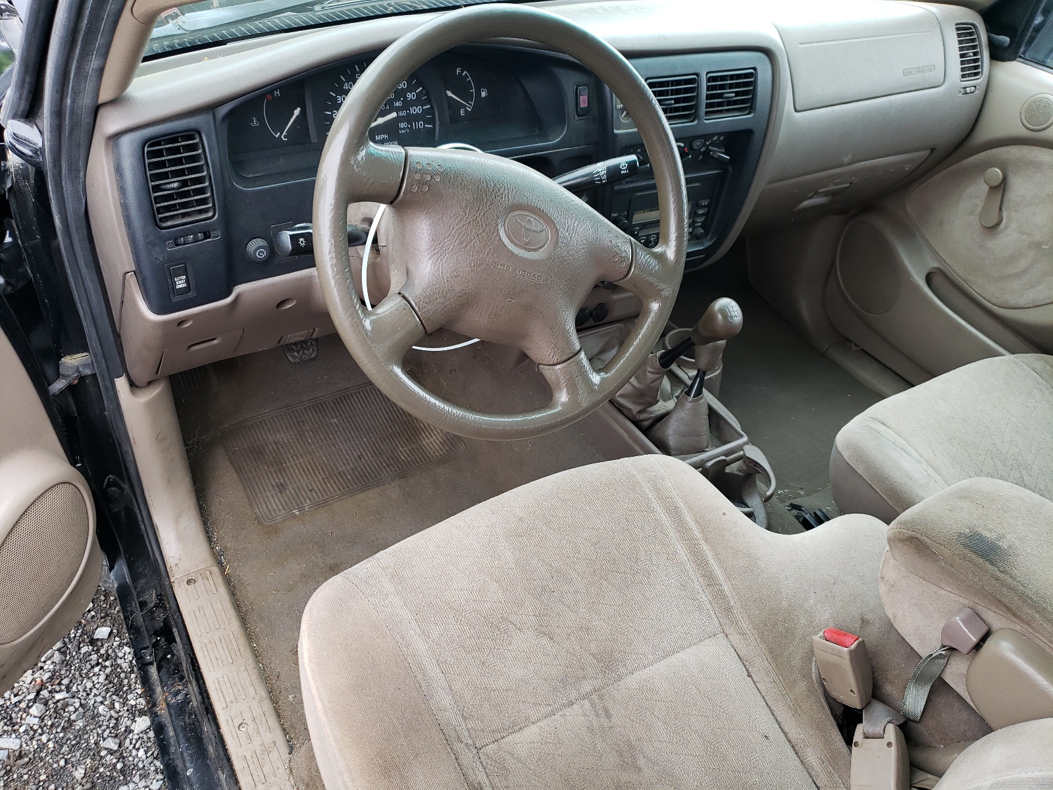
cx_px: 526
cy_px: 395
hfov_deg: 67.3
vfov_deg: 53.1
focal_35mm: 26
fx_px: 791
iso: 76
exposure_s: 1/120
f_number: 1.5
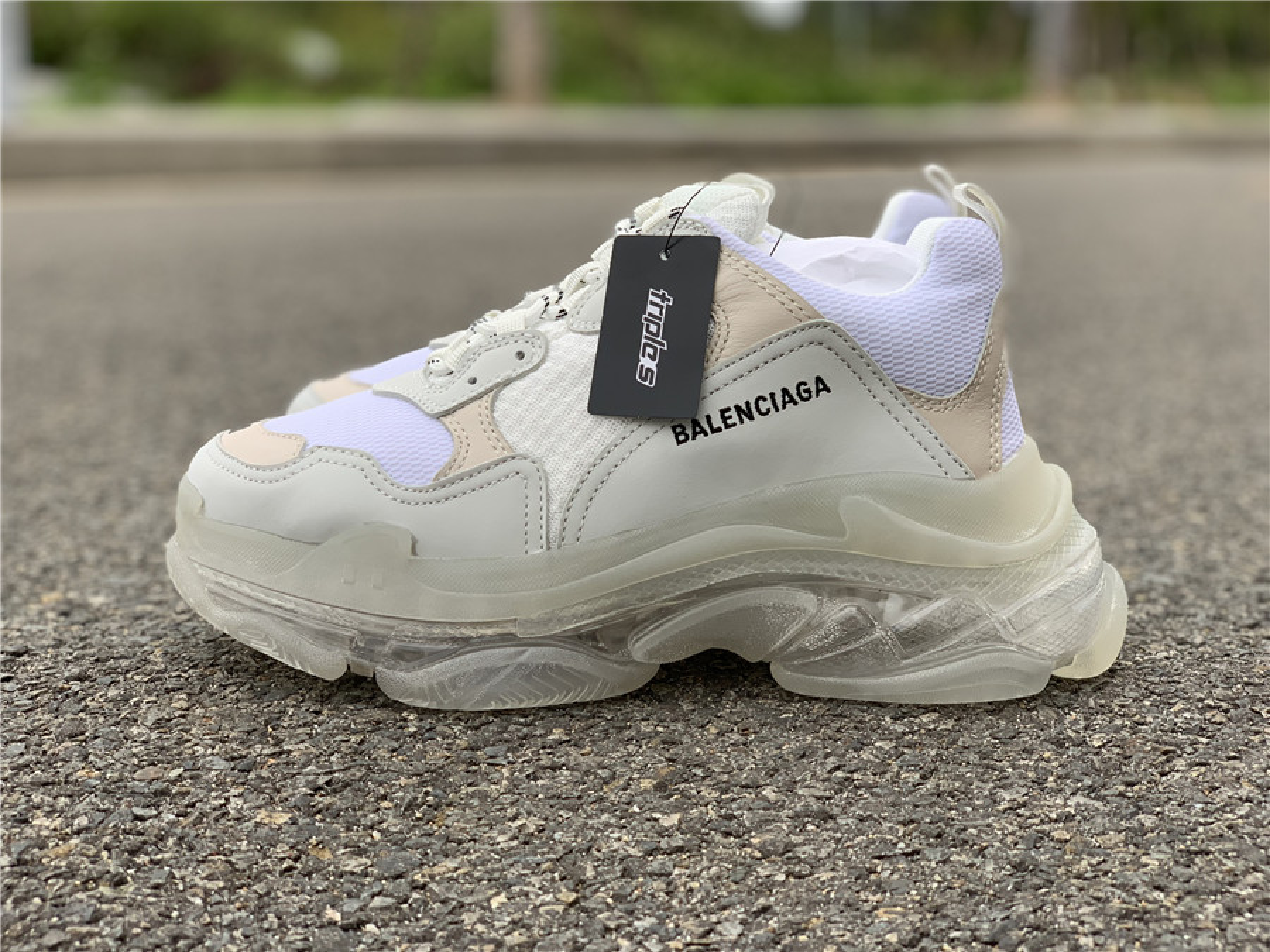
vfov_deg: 28.0
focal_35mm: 52
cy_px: 476
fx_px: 1908
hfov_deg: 36.8
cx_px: 635
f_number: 2.4
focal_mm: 6
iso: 25
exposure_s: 1/122
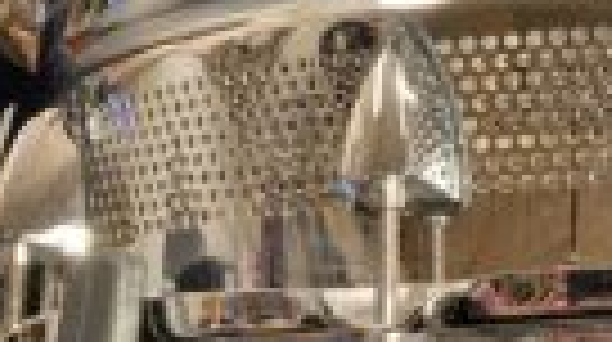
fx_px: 1636
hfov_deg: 20.4
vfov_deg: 11.6
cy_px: -104
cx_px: 626
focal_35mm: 101
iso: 250
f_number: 1.8
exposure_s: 1/60
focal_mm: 3.99
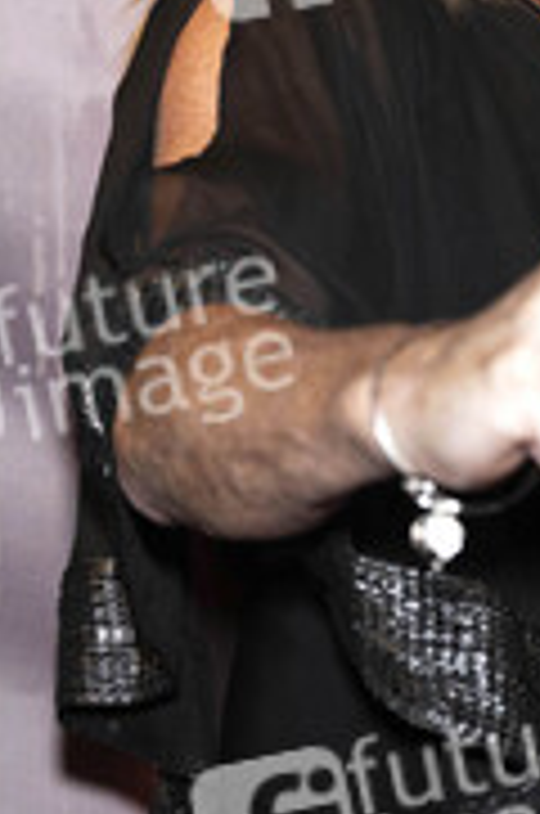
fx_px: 3546
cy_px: 139
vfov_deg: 13.0
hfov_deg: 8.7
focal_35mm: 157
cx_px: 554
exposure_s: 1/200
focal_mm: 71
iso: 800
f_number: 5
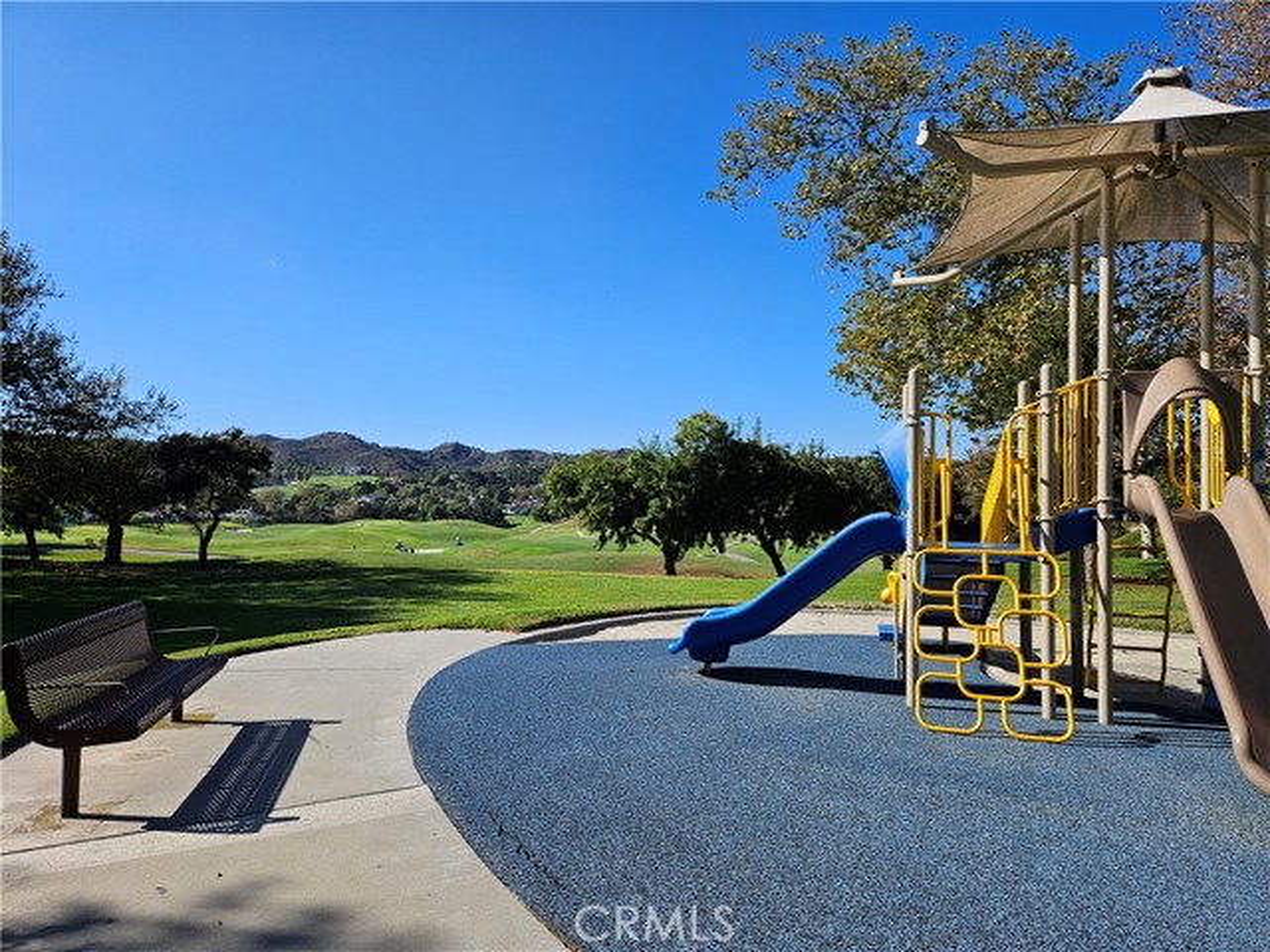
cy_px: 476
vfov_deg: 58.9
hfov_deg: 73.9
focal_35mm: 23
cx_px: 635
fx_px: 844
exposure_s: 1/2352
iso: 25
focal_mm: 5.4
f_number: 1.8
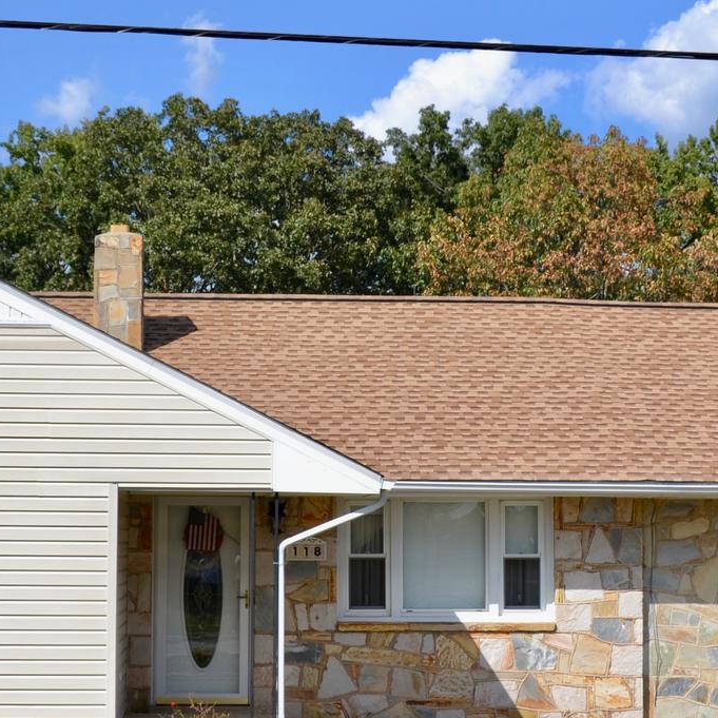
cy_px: 365
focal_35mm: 92
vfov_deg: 18.9
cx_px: 331
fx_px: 2159
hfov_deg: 18.9
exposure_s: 1/320
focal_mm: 24
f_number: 9
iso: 100
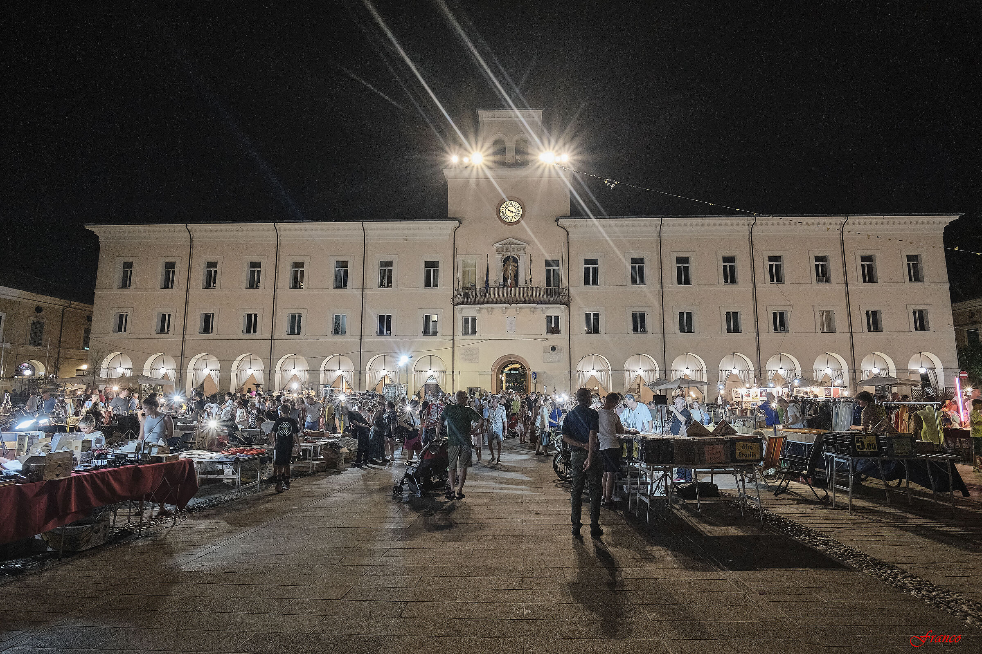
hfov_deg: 90.0
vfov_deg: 67.4
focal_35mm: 18
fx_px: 491
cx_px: 491
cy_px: 327
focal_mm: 12
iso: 3200
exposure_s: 1/20
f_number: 6.3
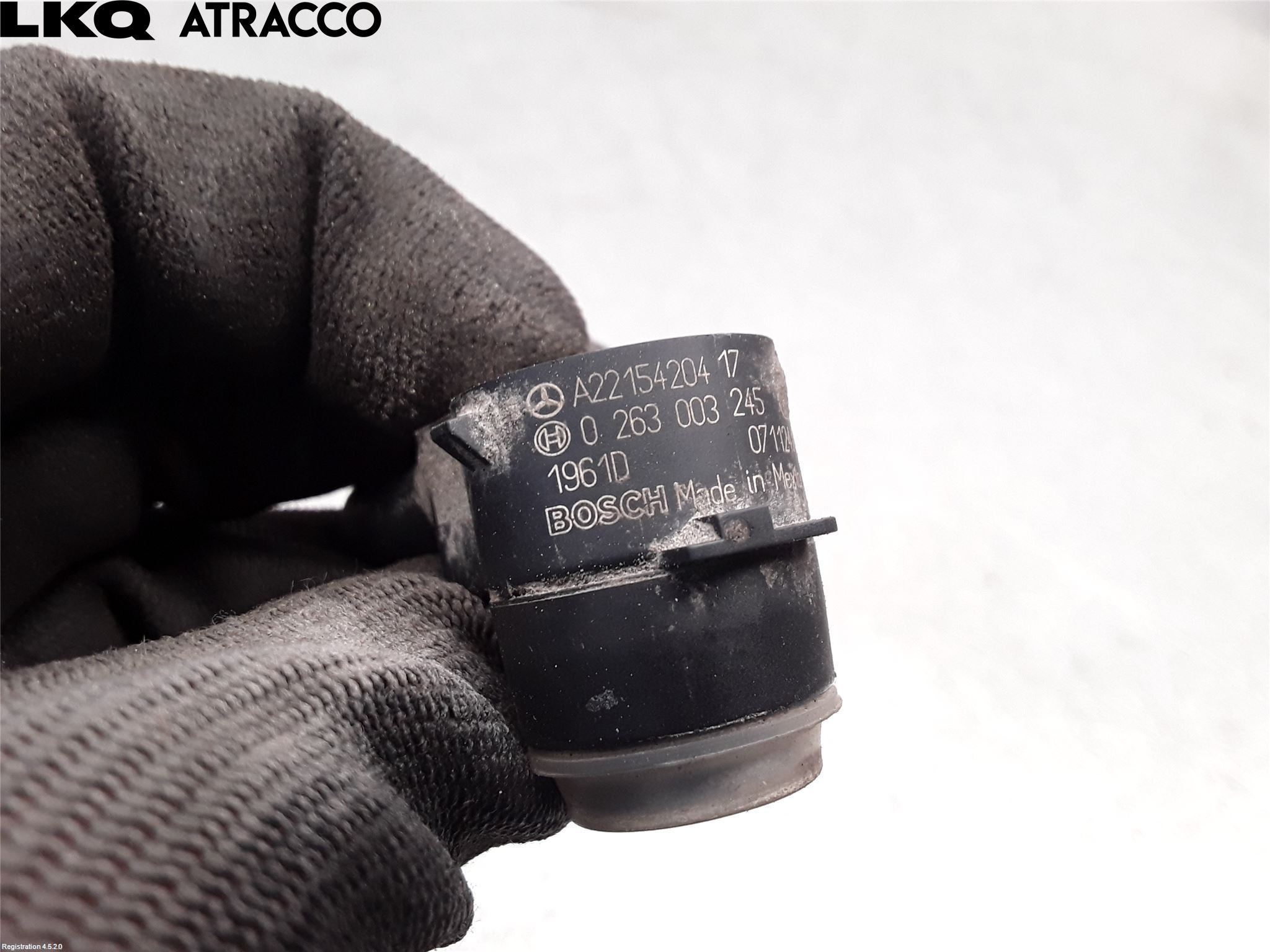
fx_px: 1027
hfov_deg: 63.4
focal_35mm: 28
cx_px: 635
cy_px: 476
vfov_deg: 49.7
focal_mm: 2.91
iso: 100
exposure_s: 1/50
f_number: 1.9
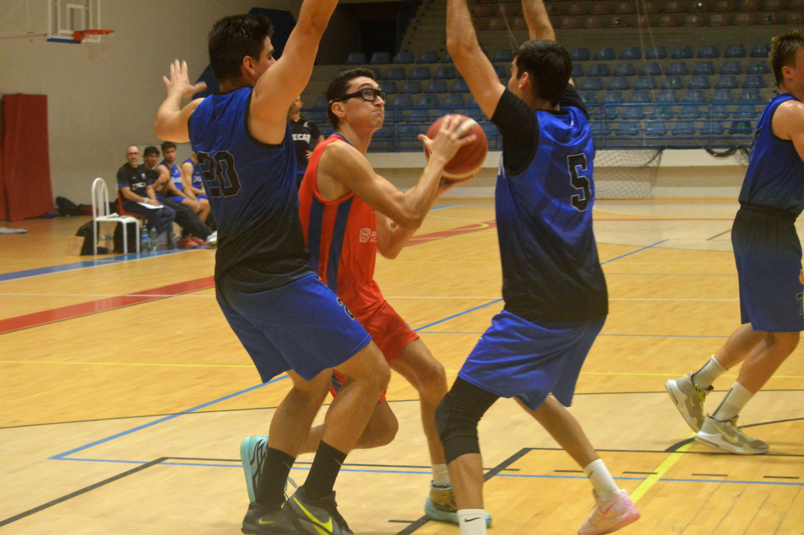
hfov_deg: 21.9
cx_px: 402
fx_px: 2076
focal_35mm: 93
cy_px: 268
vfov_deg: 14.7
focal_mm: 62
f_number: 7.1
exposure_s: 1/400
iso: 3200
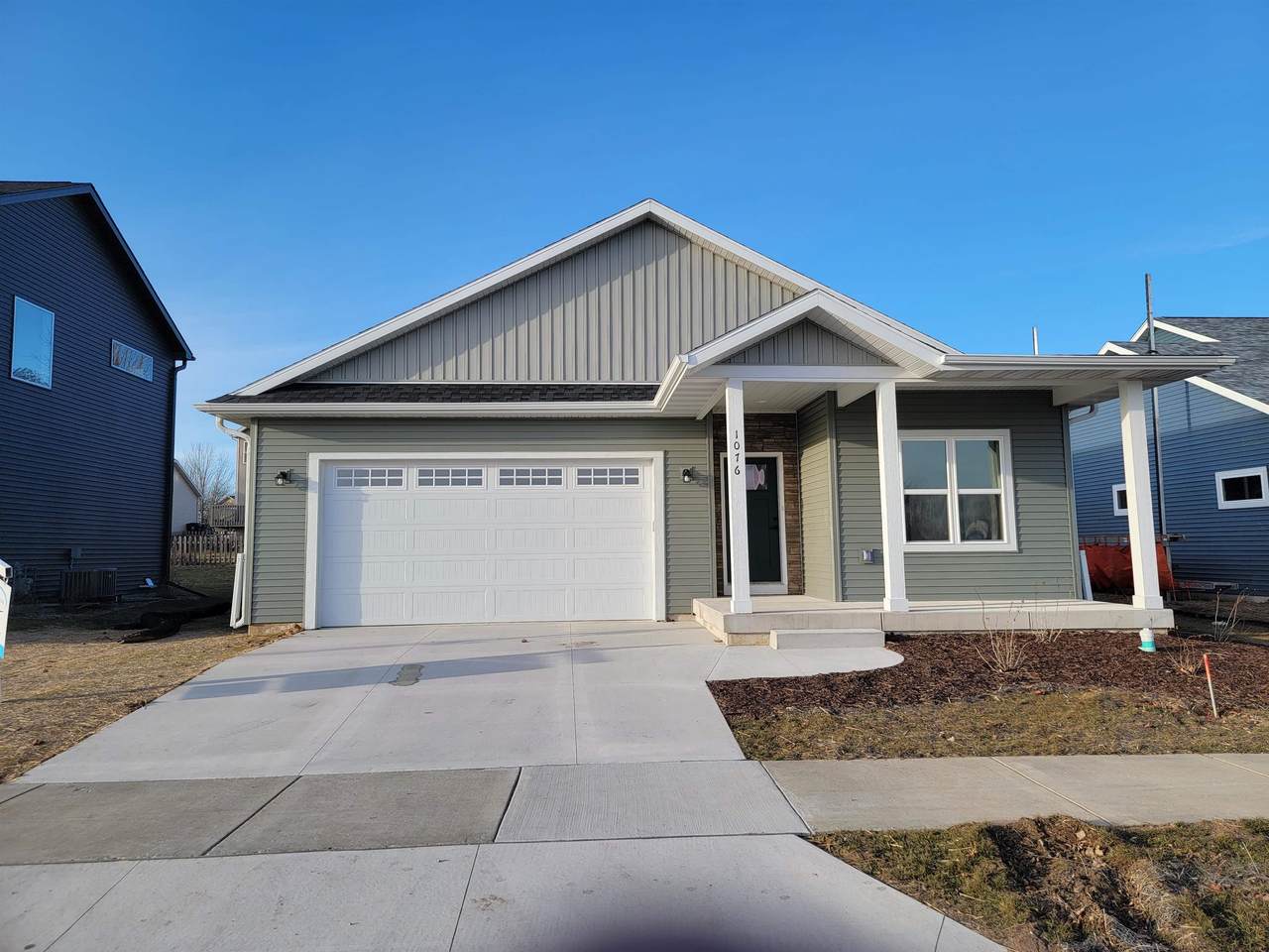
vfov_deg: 56.8
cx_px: 634
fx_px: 880
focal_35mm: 24
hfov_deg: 71.6
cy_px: 476
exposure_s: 1/426
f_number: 1.8
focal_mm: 6.7
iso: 16
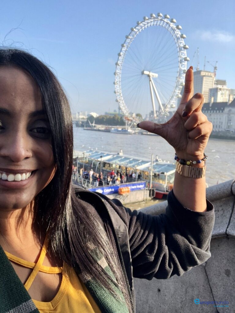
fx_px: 289
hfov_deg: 44.2
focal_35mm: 32
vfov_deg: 56.8
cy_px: 156
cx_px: 118
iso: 20
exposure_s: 1/253
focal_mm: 2.87
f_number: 2.2
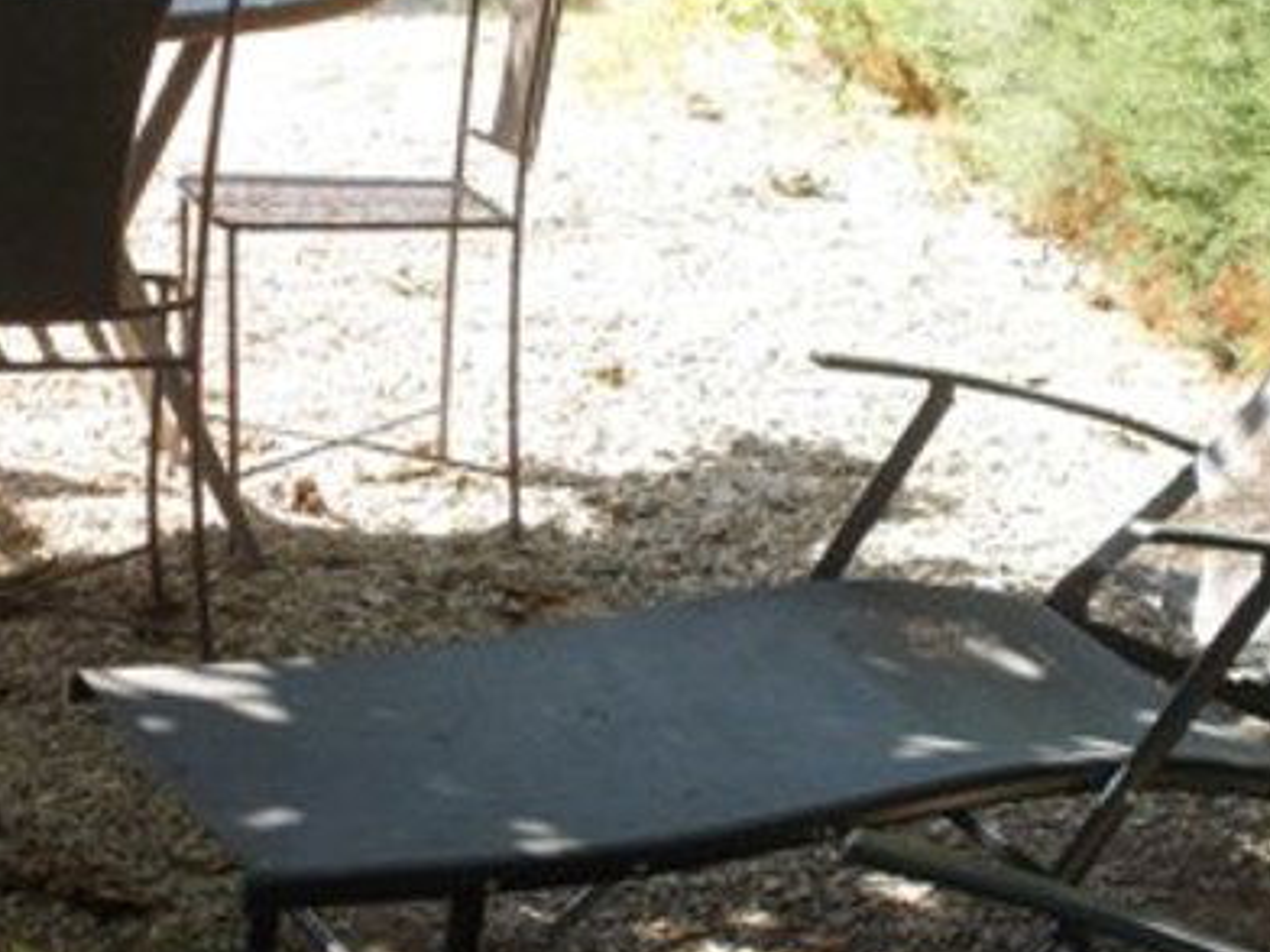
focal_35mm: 102
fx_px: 3742
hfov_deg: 19.3
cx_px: 567
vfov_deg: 14.5
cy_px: 576
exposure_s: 1/125
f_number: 3.9
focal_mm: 6.9
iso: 80
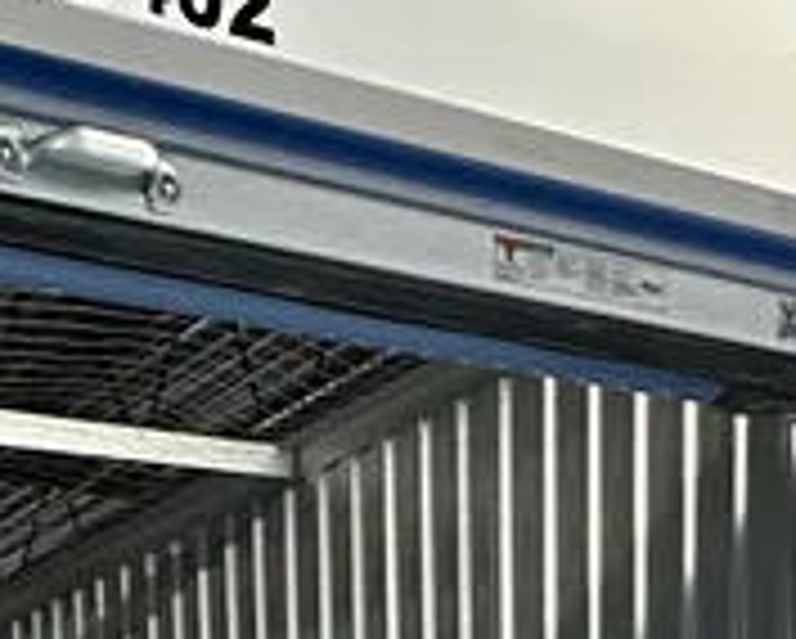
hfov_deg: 22.9
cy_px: 1408
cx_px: -130
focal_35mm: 77
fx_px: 1816
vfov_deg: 14.8
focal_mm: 2.22
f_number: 2.2
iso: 640
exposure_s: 1/60
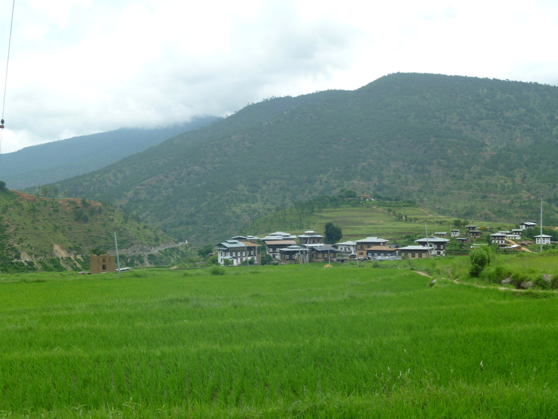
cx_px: 279
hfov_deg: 52.6
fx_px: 564
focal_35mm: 35
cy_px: 210
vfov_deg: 40.7
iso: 100
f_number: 5.6
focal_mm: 6.3
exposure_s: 1/250
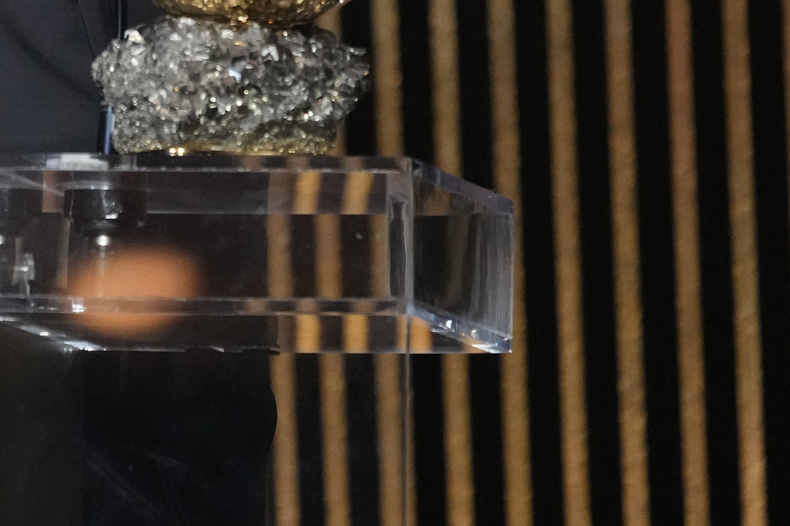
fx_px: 22405
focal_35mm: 1021
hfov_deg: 2.0
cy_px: -285
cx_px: -48
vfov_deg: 1.3
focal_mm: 327
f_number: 5.6
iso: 8000
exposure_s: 1/400
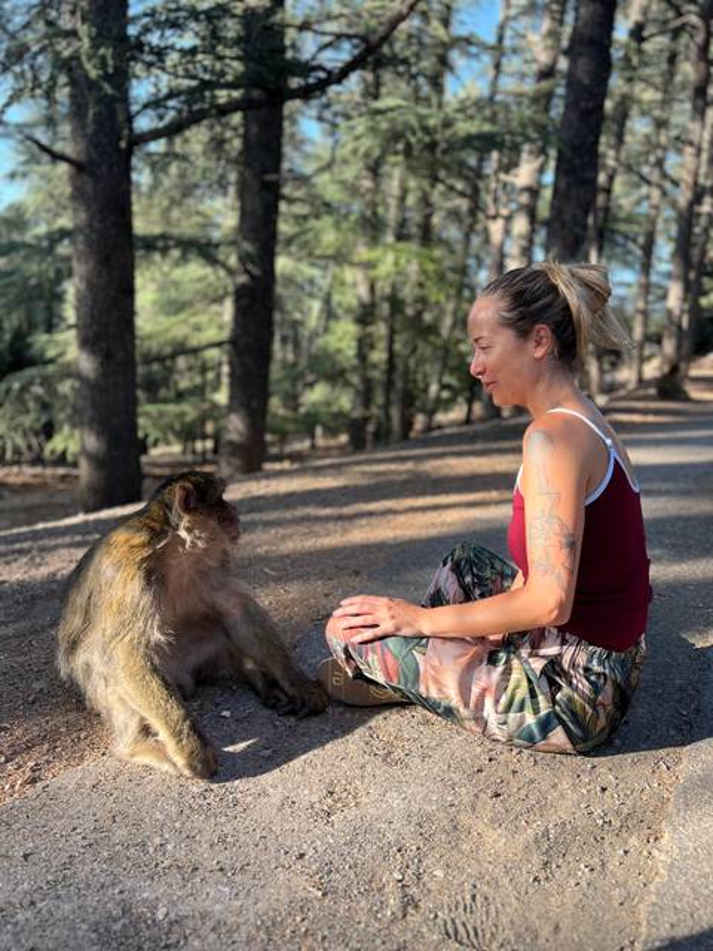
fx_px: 714
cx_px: 356
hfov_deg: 53.1
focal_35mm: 26
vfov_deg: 67.3
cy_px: 476
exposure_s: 1/427
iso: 50
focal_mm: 5.7
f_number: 1.5
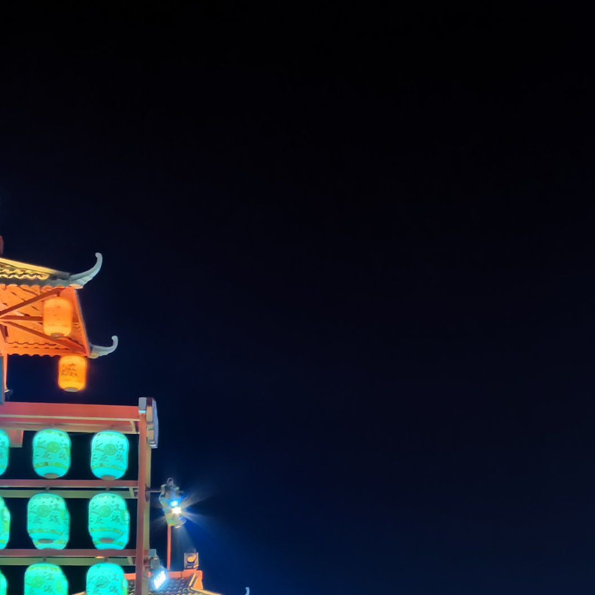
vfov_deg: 19.5
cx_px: 540
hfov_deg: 19.6
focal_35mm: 87
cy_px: 546
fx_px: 1692
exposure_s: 3
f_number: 2
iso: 50
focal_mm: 5.75
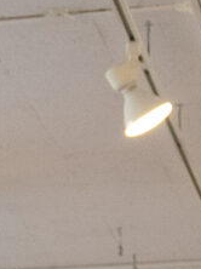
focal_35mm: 336
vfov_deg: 5.5
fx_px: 2609
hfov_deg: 3.8
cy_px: 874
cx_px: -914
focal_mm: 30.3
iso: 1000
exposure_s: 1/320
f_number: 4
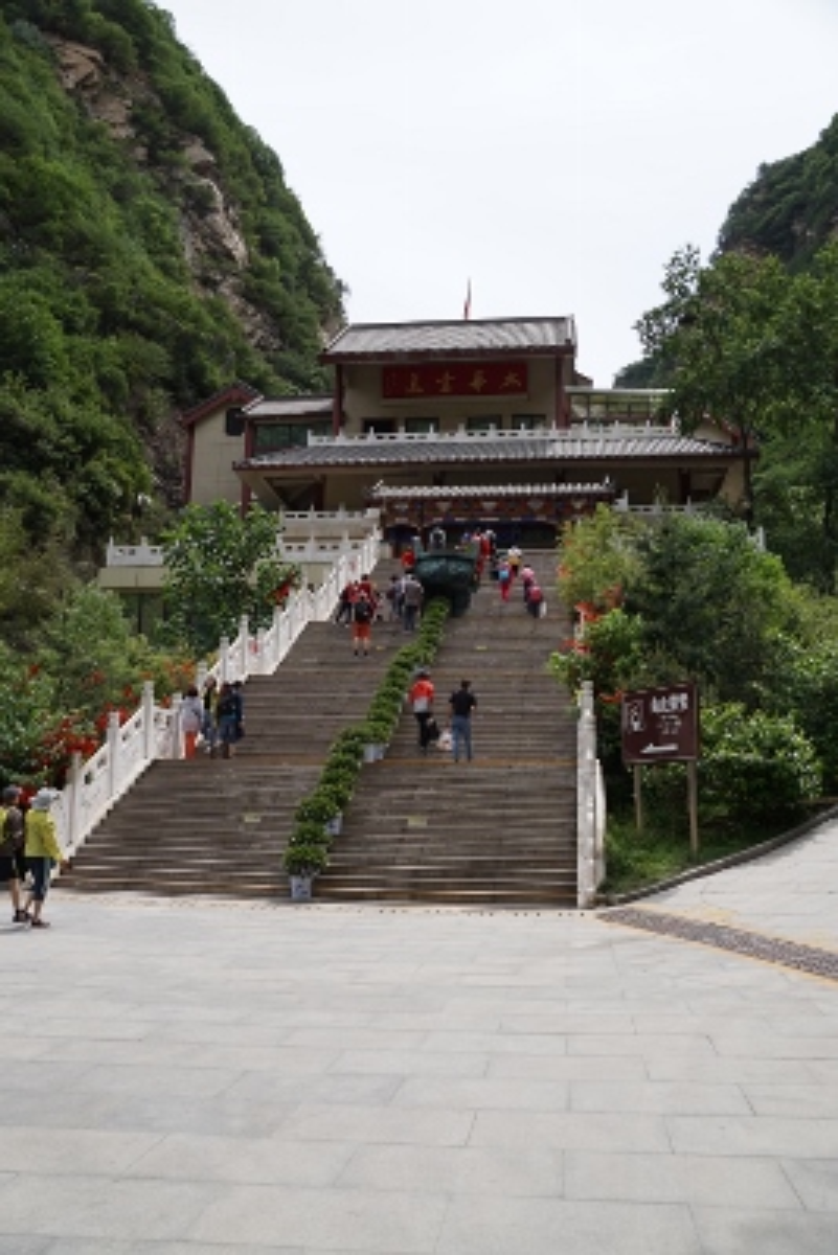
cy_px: 628
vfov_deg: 61.9
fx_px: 1047
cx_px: 419
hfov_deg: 43.6
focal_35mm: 30
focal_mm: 20
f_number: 6.3
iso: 100
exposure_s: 1/400
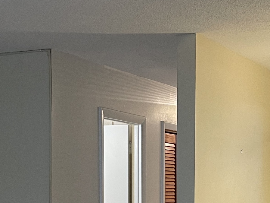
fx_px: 694
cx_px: 151
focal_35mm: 89
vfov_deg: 16.1
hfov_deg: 22.0
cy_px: 223
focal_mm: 4.2
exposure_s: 1/60
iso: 160
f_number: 1.6
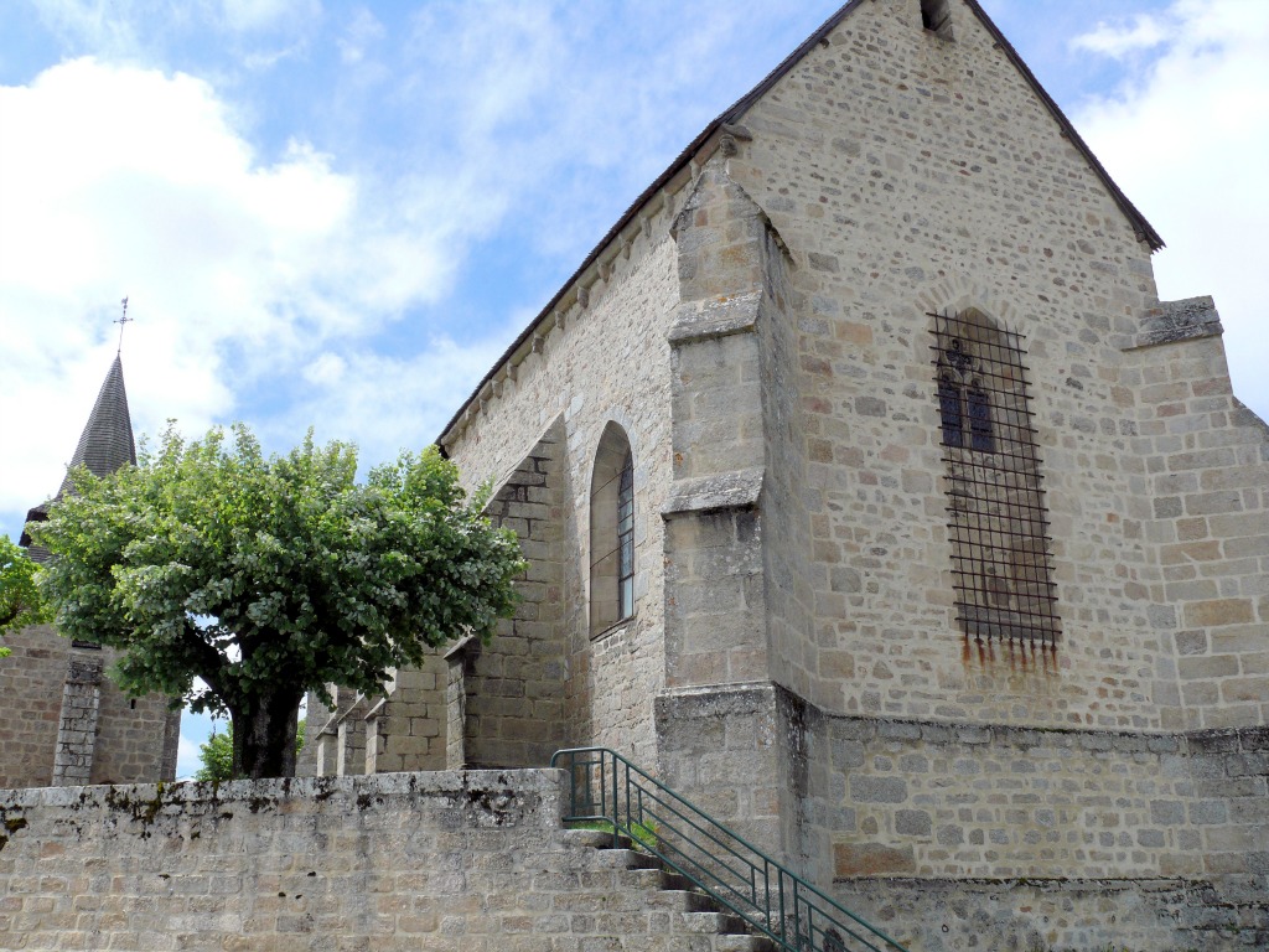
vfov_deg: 40.7
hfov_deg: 52.6
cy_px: 476
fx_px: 1283
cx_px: 634
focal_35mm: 35
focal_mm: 7.4
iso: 100
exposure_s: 1/500
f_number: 5.6
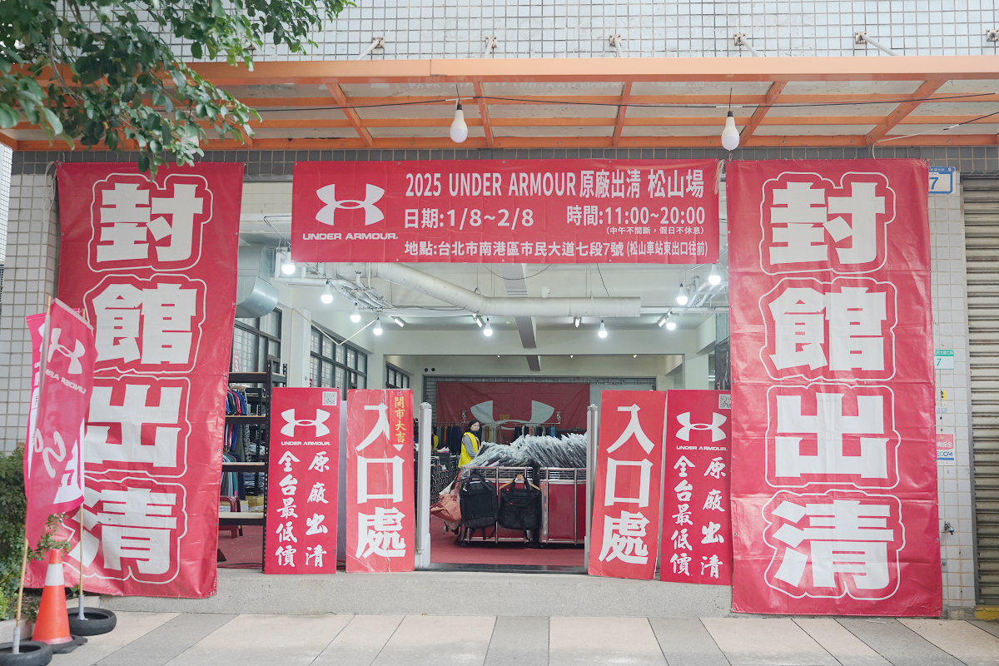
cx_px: 500
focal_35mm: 36
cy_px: 333
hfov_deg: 53.1
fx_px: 999
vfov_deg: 36.9
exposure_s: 1/160
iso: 1000
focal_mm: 36
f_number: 4
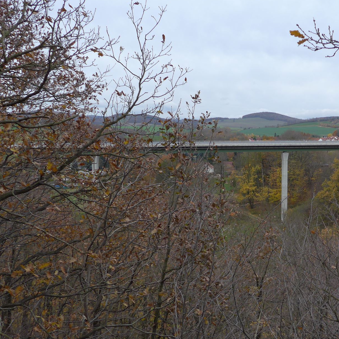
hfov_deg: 38.1
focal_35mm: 43
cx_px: 255
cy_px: 183
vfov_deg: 39.1
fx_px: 476
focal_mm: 6
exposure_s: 1/160
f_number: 2.8
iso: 80
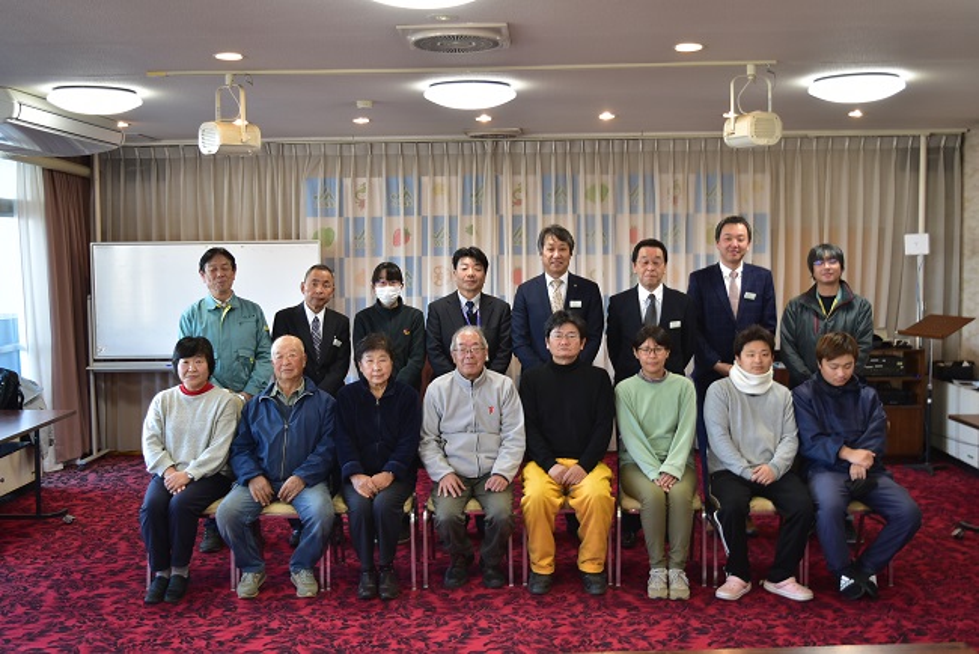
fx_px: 1061
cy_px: 327
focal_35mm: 39
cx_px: 490
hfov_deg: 49.5
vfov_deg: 34.2
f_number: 4
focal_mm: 26
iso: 400
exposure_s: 1/60
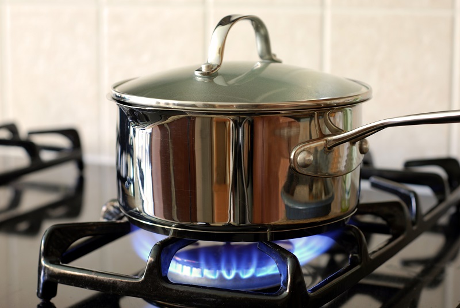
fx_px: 959
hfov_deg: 27.0
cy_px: 154
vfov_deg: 18.2
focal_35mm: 75
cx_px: 230
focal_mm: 50
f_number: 4.5
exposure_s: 1.6
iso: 100
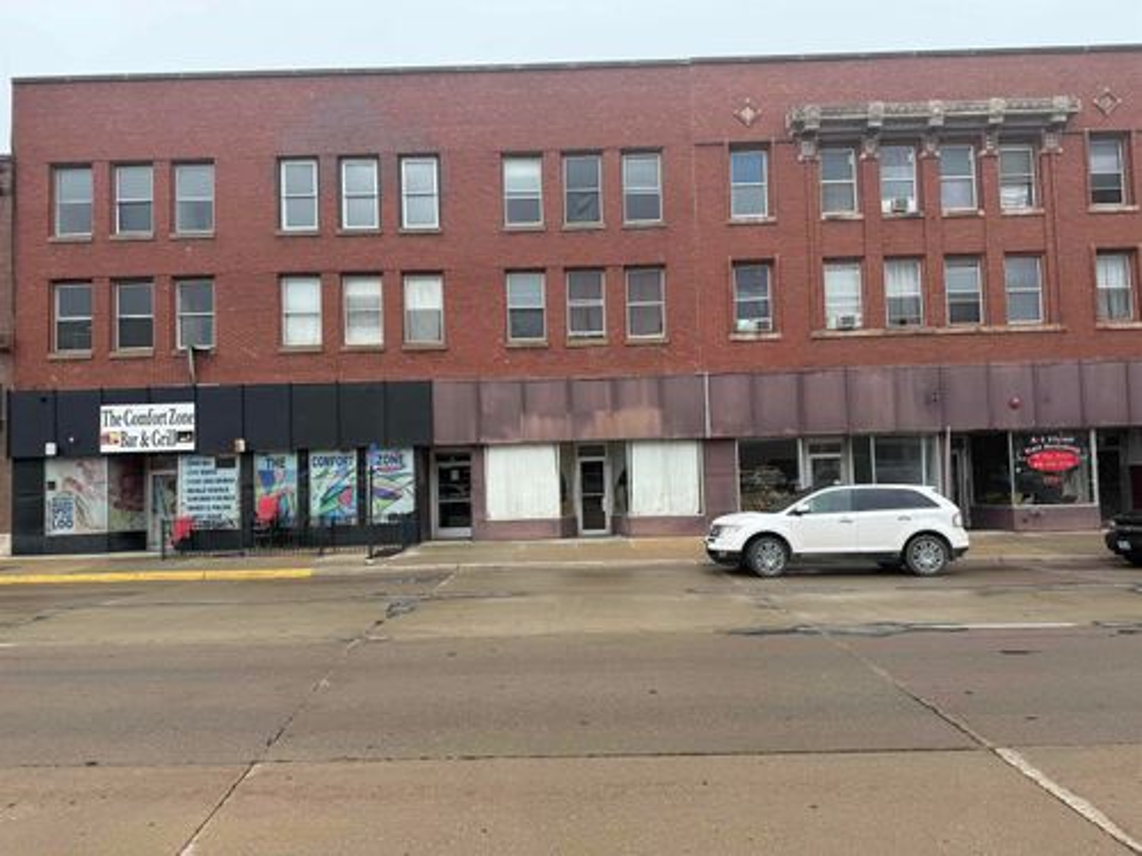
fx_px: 792
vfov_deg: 56.8
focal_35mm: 24
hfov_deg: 71.6
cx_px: 571
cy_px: 428
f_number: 1.78
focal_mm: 6.76
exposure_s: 1/1018
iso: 80
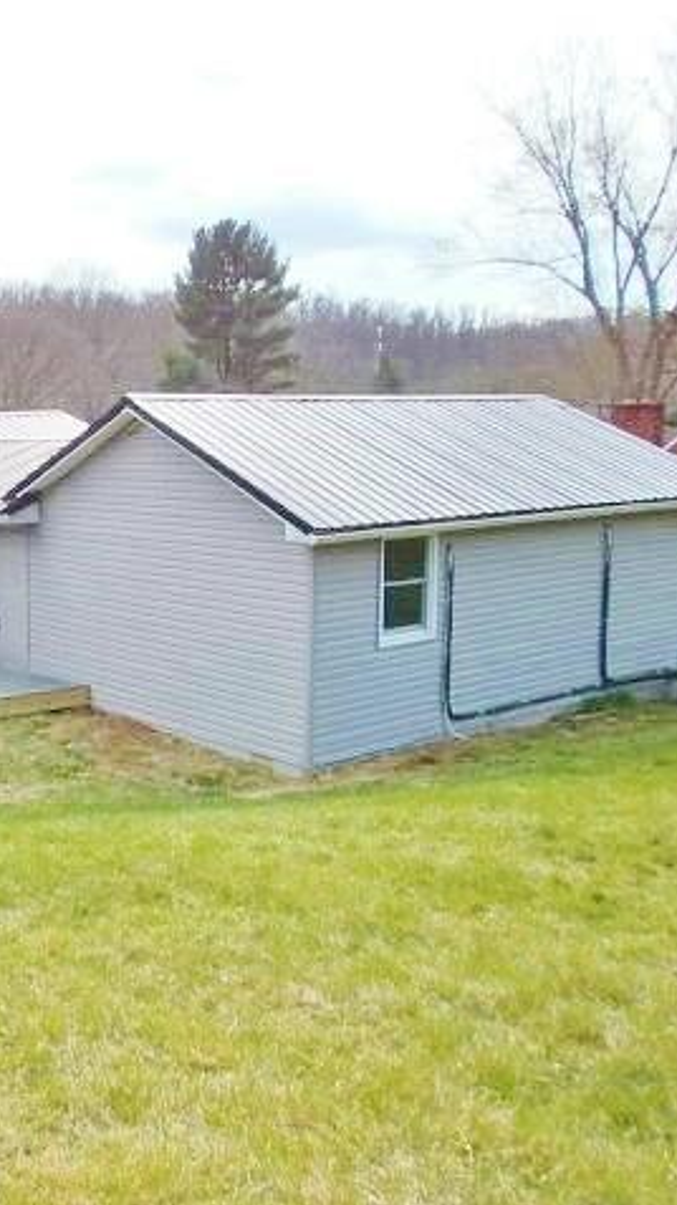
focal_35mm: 38
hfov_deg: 29.0
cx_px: -10
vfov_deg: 52.8
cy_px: 601
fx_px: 1214
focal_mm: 4.65
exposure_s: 1/1000
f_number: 2.6
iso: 100
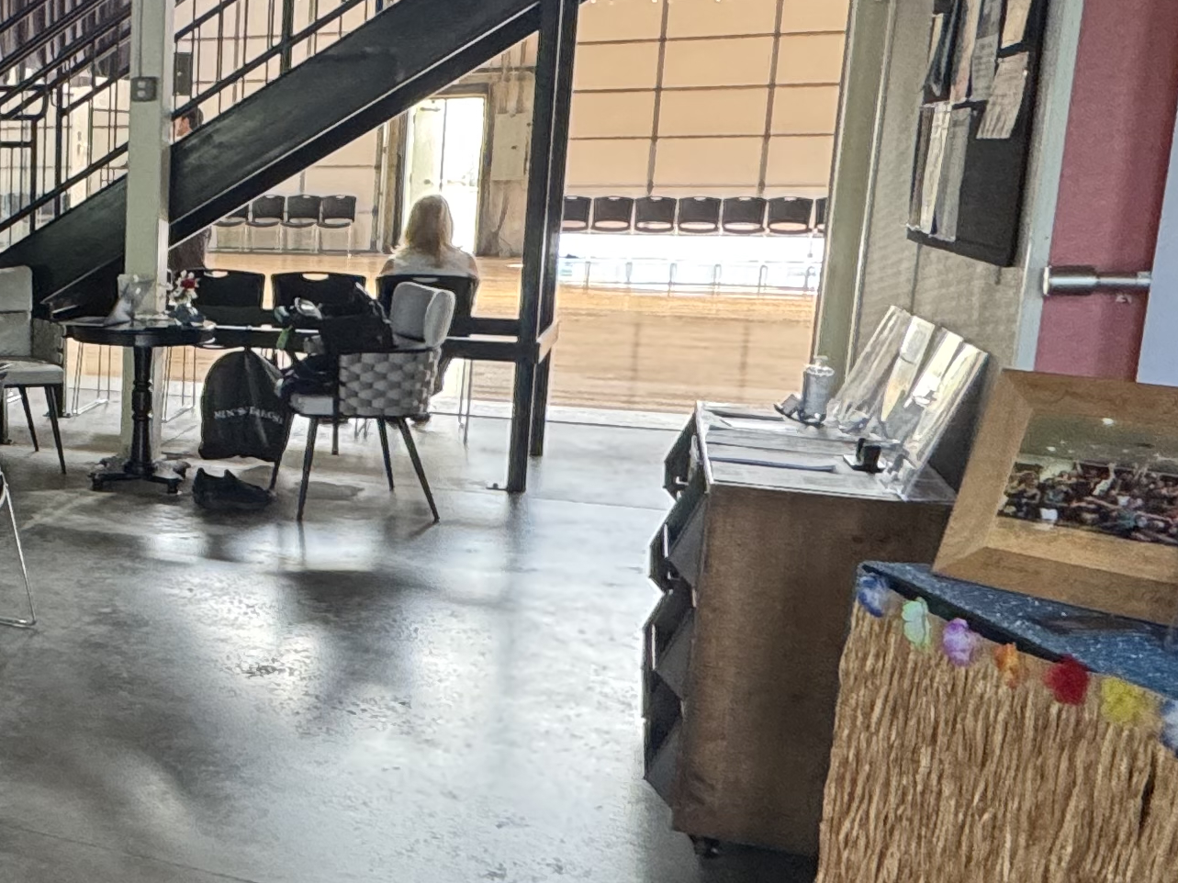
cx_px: -163
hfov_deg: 35.6
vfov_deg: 32.9
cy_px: 436
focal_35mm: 44
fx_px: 1497
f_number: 2.2
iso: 250
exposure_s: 1/99
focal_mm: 2.22
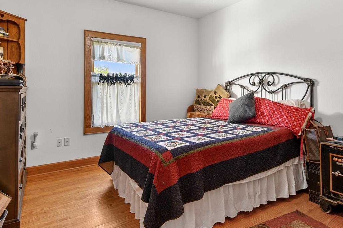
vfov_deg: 56.8
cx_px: 189
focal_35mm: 22
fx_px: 210
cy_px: 91
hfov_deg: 78.3
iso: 100
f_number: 7.1
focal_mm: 10
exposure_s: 2.5
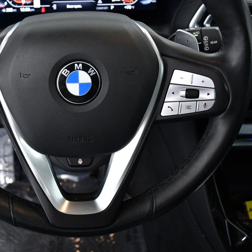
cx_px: 79
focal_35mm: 50
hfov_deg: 33.6
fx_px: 412
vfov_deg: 34.0
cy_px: 126
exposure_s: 1/160
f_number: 6.3
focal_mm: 26
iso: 2500
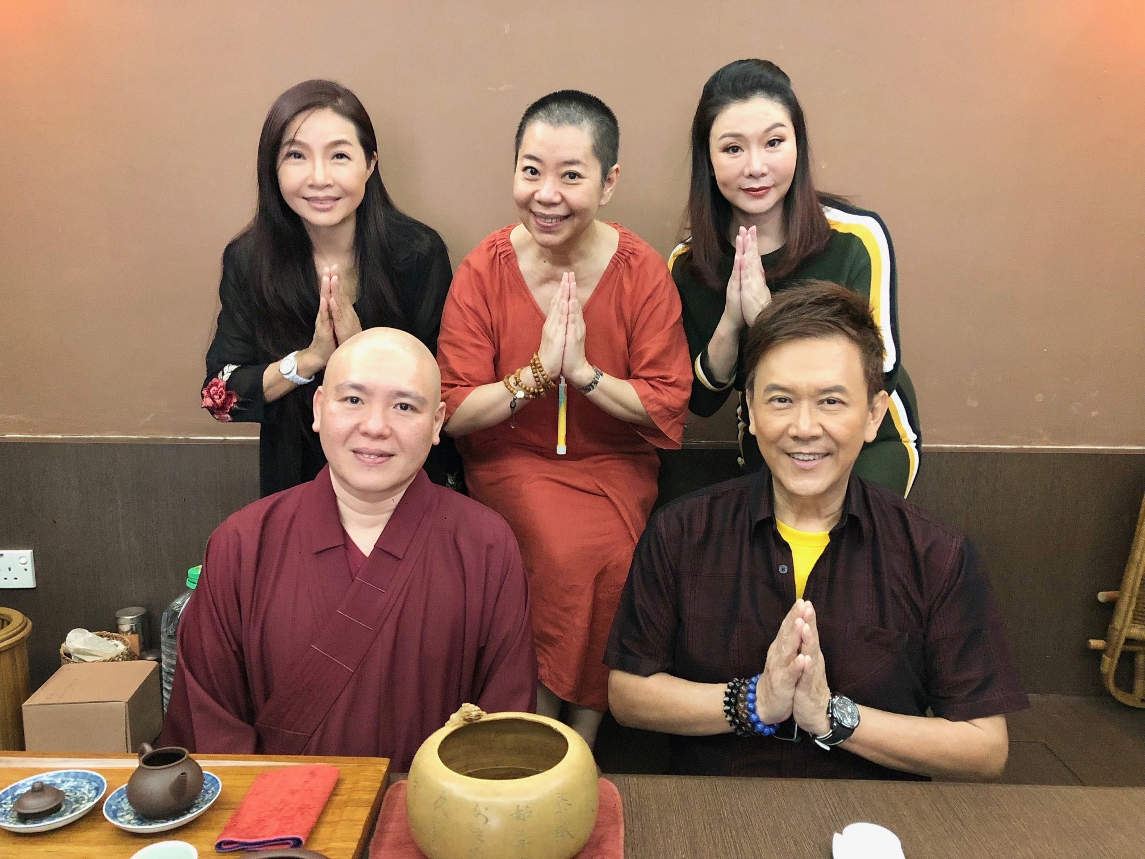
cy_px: 430
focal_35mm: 28
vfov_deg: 49.7
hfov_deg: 63.4
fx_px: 926
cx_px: 572
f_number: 1.8
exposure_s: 1/13
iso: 100
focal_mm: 4
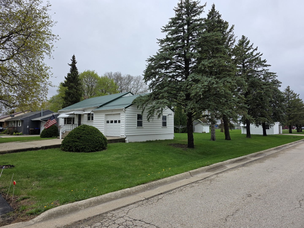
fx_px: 202
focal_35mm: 23
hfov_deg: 73.9
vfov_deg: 58.9
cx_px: 152
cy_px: 114
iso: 80
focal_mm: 6.3
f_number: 1.7
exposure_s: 1/2679
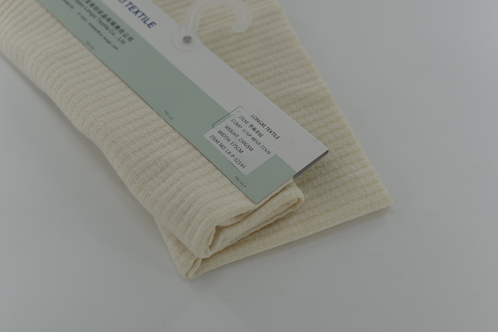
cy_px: 166
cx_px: 249
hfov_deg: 39.6
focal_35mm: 50
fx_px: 692
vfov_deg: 27.0
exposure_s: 1/400
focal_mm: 50
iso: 100
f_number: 3.5
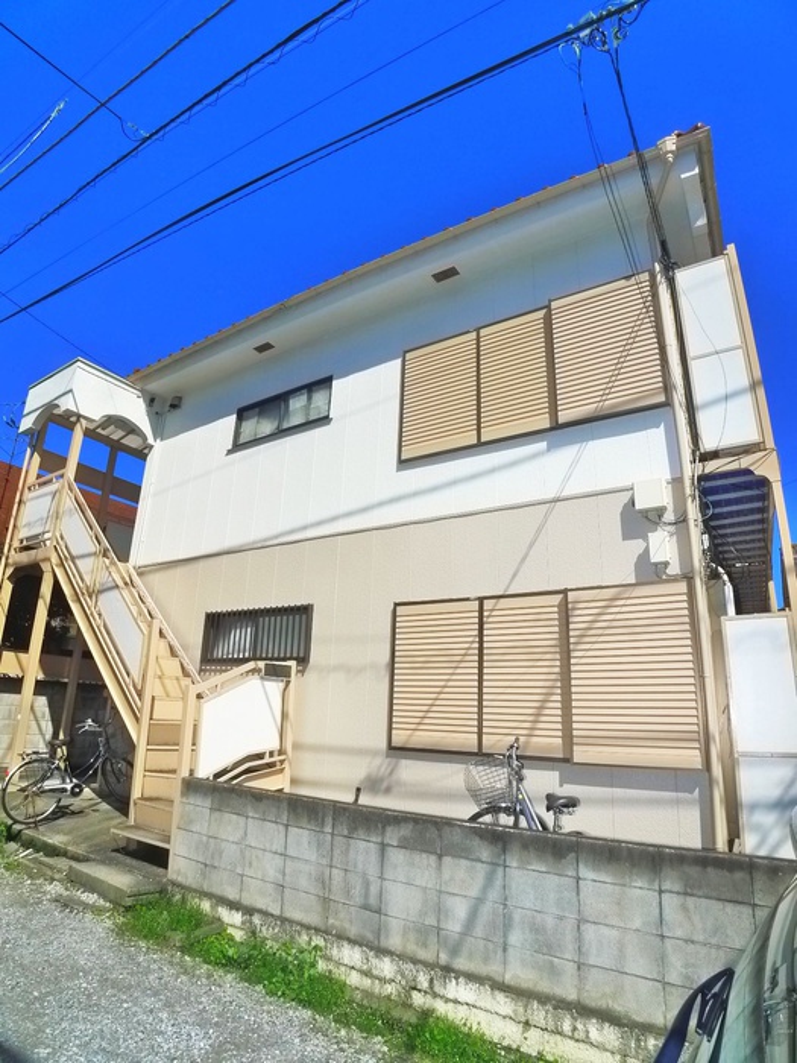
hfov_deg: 56.8
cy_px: 532
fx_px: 737
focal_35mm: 24
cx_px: 398
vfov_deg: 71.6
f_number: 5
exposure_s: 1/800
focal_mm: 5.1
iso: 400
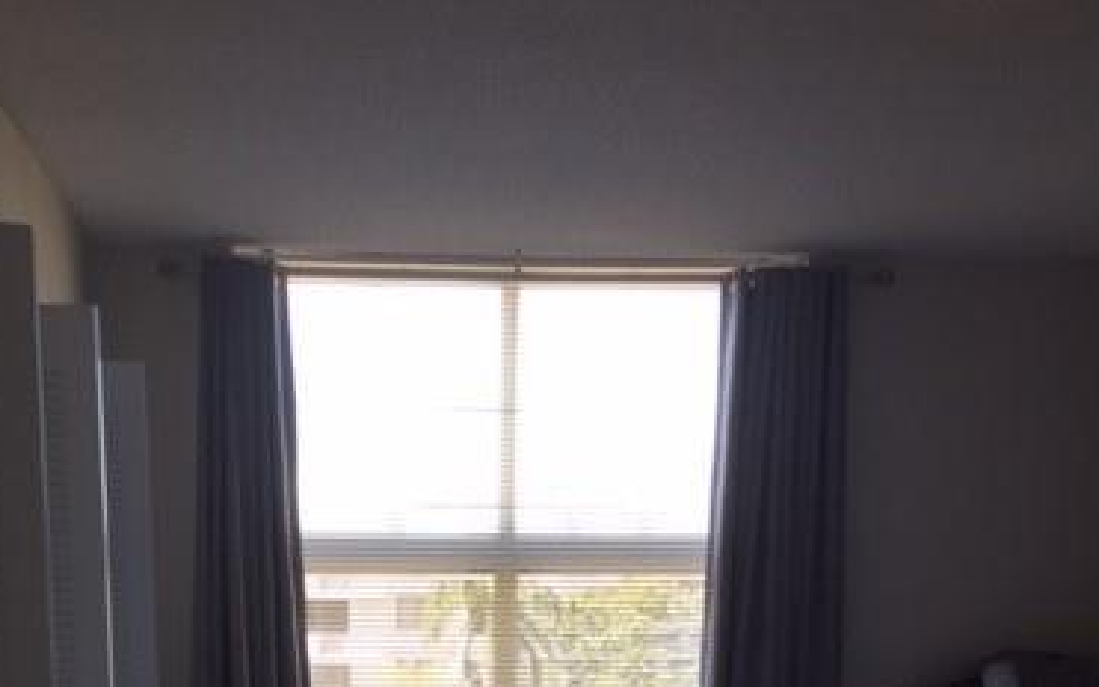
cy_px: 888
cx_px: 406
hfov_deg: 37.9
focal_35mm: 53
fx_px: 1588
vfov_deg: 22.0
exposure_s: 1/60
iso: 32
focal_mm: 4.15
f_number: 2.2
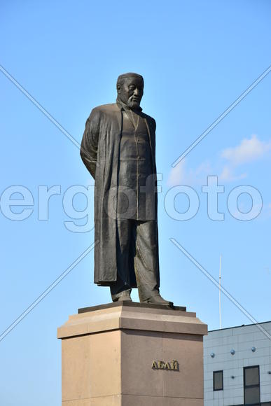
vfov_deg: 13.0
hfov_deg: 8.7
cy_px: 203
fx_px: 1777
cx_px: 136
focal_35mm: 158
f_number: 8
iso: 100
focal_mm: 105
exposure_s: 1/400
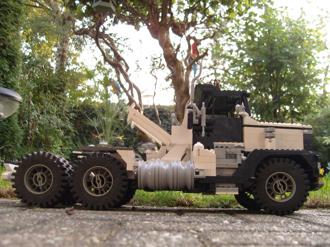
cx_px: 165
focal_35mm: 34
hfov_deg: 54.0
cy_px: 124
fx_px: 324
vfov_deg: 41.8
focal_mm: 7.3
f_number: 2.8
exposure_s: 1/80
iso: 100
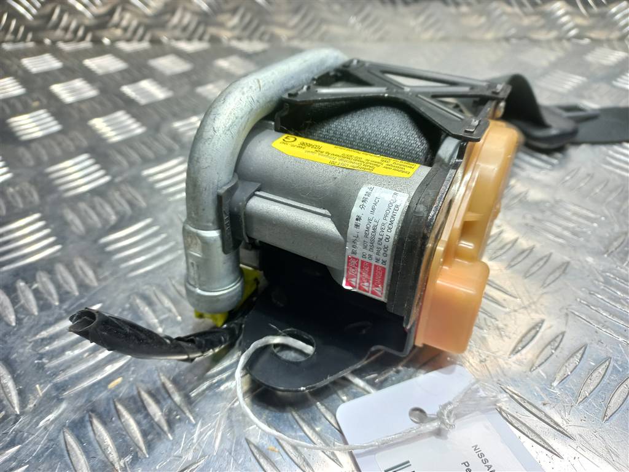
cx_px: 314
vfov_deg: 54.9
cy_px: 236
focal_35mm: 25
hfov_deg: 69.4
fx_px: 454
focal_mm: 4.6
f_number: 1.8
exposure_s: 1/50
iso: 64
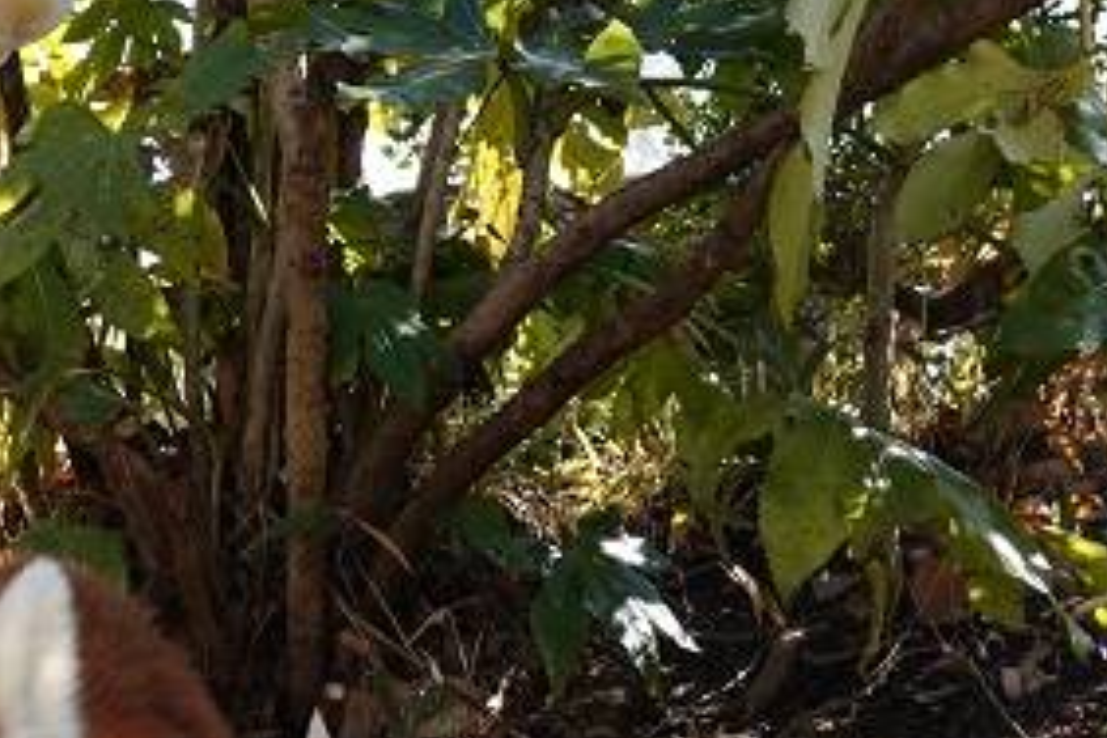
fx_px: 2214
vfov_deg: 18.8
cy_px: 522
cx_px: 114
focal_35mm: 72
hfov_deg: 27.1
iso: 100
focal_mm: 10.8
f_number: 4
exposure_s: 1/200
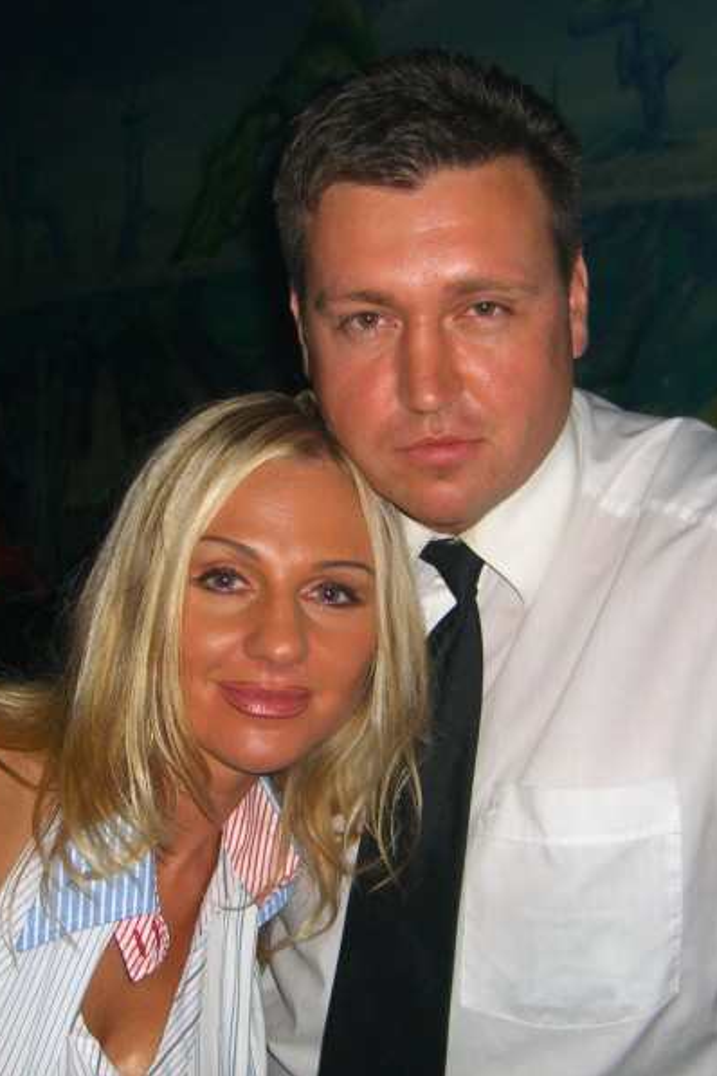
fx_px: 1583
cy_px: 539
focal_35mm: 53
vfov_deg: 37.5
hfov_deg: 25.5
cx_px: 322
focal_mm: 7.9
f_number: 2.8
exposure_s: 1/60
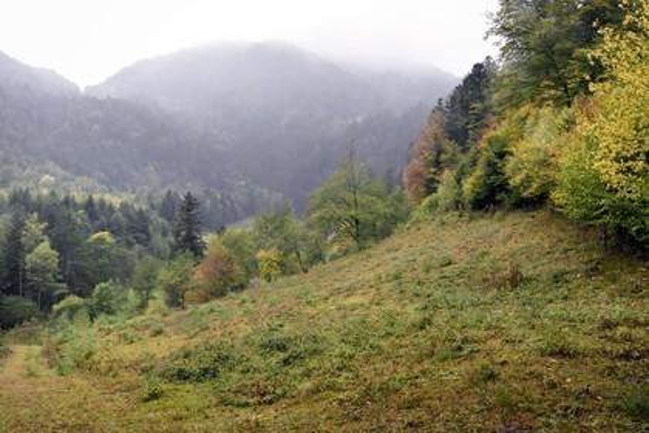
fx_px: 613
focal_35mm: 34
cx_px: 324
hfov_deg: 55.8
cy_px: 216
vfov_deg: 38.9
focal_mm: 34
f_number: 22
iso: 1600
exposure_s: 1/60
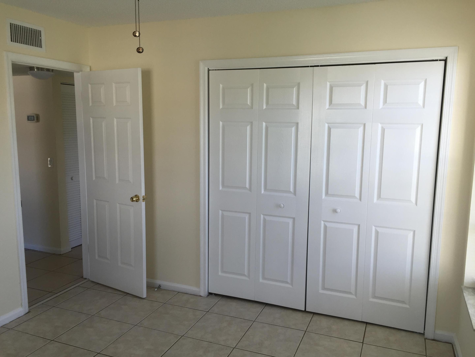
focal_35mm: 29
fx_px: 398
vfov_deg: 48.2
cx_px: 238
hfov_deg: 61.7
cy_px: 178
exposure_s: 1/120
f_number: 2.2
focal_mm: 4.15
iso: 40
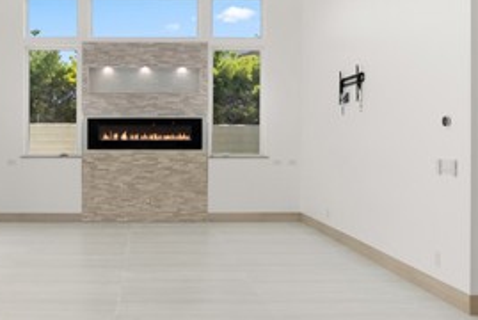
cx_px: 144
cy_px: 150
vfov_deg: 35.1
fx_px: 505
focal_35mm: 38
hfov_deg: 49.4
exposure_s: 1/80
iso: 640
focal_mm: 16
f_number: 9
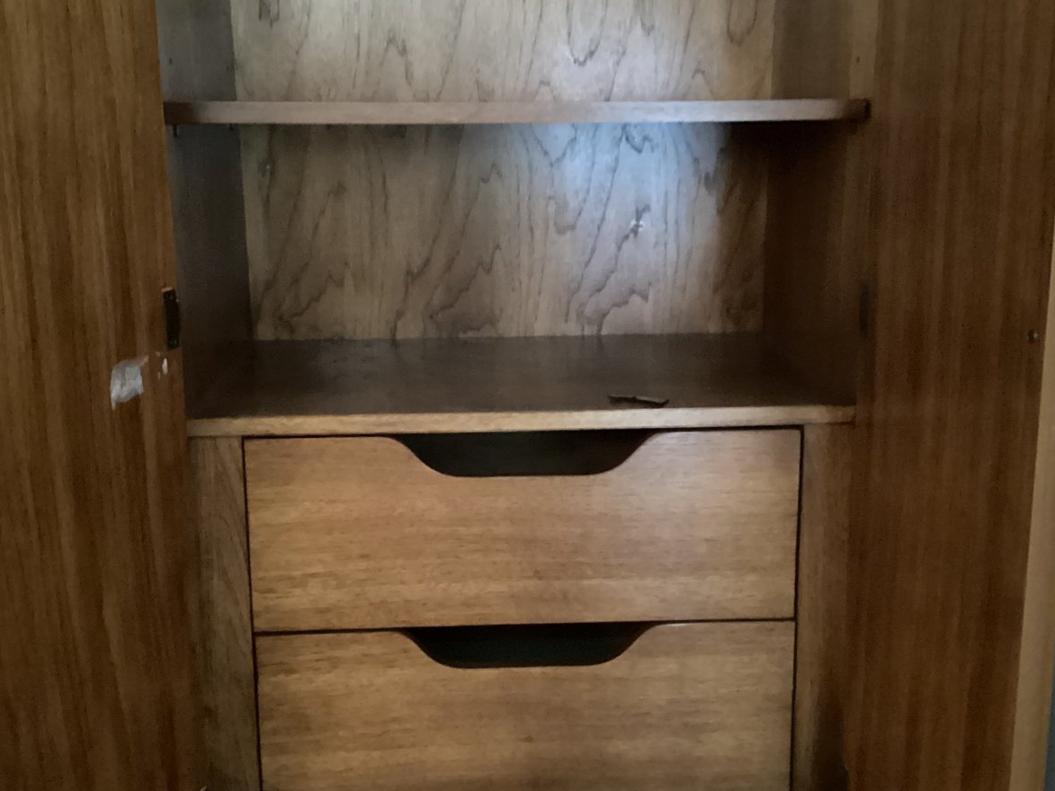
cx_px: 536
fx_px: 1219
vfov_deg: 35.9
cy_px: 366
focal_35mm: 40
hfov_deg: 46.8
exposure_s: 1/17
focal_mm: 3.3
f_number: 2.4
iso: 800
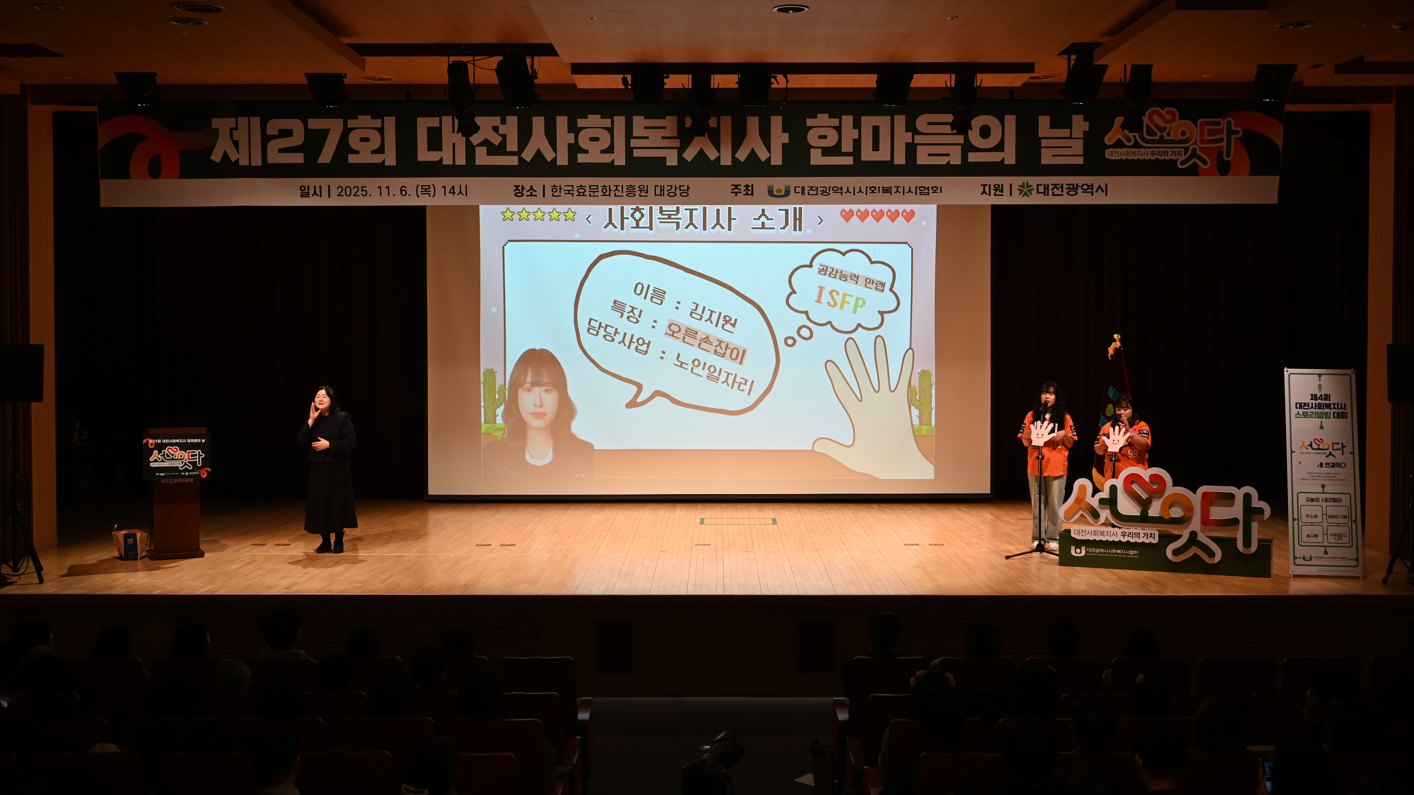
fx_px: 1500
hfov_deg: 50.5
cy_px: 363
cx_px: 708
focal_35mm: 40
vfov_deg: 29.7
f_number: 4.5
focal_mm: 38
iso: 1000
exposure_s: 1/125
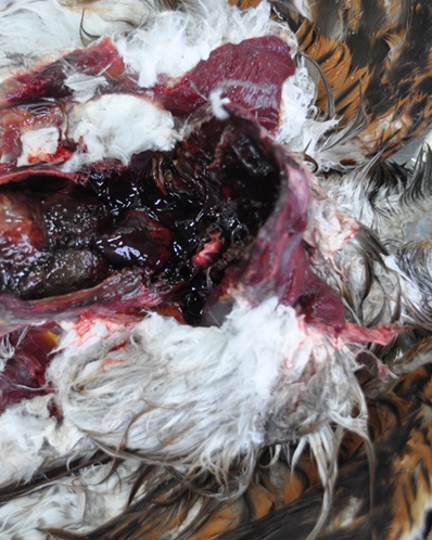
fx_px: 1087
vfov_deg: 27.9
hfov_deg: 22.4
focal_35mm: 68
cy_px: 270
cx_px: 161
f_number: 5
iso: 400
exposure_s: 1/25
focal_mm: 32
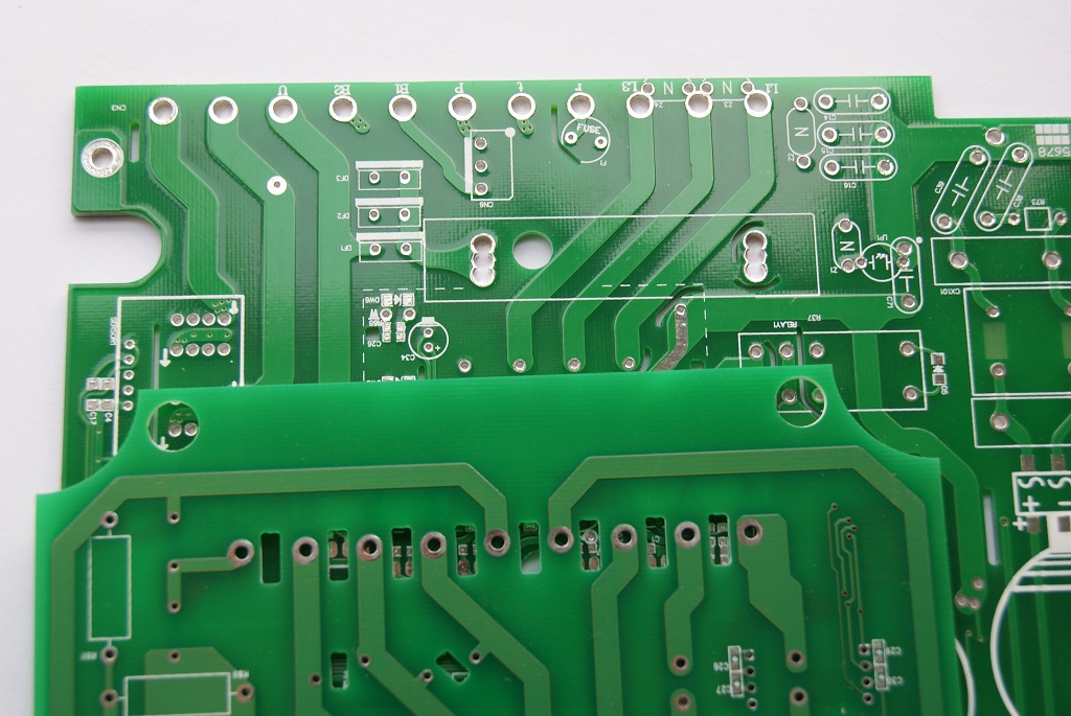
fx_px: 1787
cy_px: 358
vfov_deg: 22.7
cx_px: 536
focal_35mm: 60
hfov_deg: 33.4
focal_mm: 40
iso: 125
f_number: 5
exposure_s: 1/60
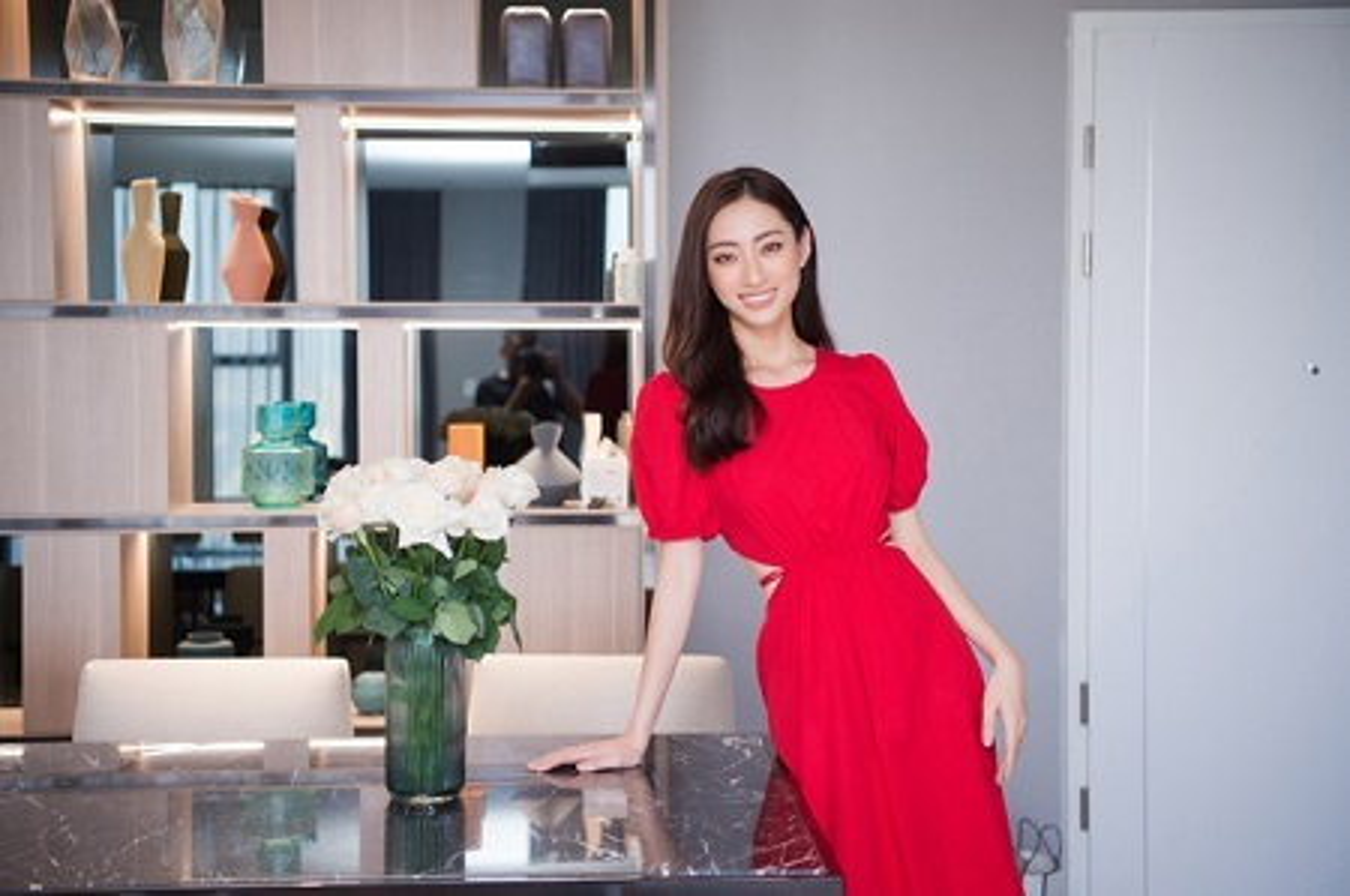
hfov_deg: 35.7
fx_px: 2098
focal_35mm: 56
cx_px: 675
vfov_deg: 24.1
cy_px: 448
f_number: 3.2
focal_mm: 56
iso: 1000
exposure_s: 1/125
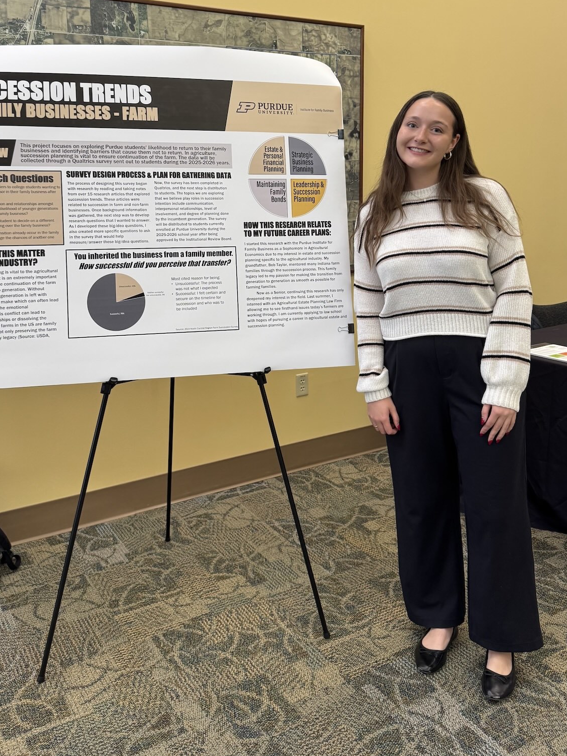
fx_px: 699
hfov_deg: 44.1
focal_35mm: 32
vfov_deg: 56.0
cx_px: 264
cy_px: 273
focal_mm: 6.76
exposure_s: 1/120
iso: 125
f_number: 1.78
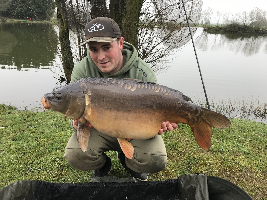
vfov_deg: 49.7
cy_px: 100
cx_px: 134
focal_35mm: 28
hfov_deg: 63.4
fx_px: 216
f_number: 1.8
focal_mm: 3.99
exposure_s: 1/269
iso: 20
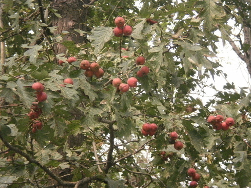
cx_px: 125
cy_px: 94
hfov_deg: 18.0
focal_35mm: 109
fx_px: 791
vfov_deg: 13.6
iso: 400
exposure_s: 1/250
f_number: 5.9
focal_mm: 18.9
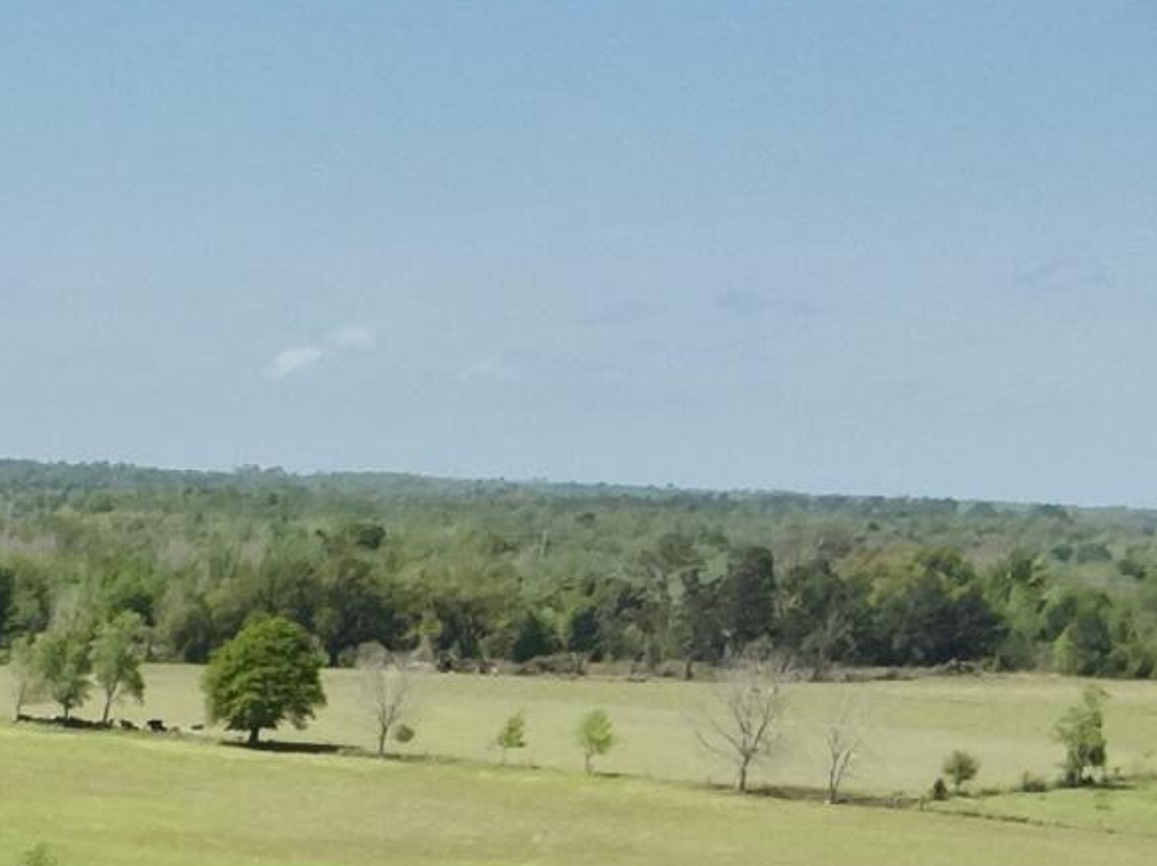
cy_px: 1987
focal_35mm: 124
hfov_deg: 13.3
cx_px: -1288
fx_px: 4142
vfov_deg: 10.5
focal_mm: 4.4
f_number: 2.8
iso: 100
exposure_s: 1/1000
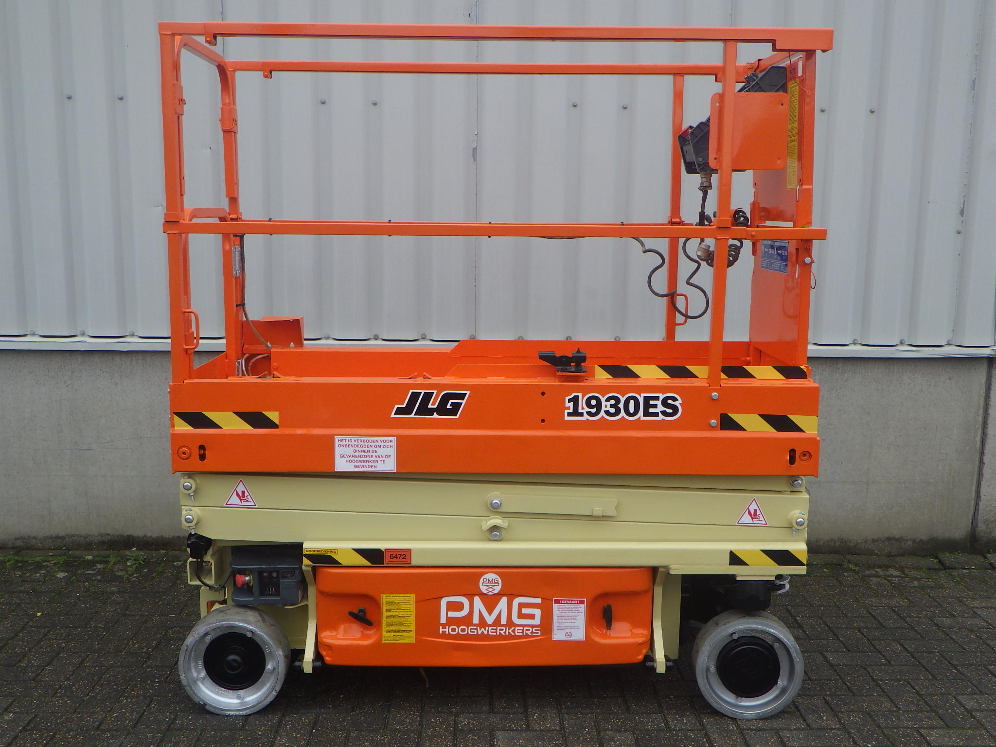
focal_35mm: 34
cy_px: 374
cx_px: 498
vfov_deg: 41.8
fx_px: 978
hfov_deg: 54.0
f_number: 3.8
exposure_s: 1/125
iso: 125
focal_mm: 6.1
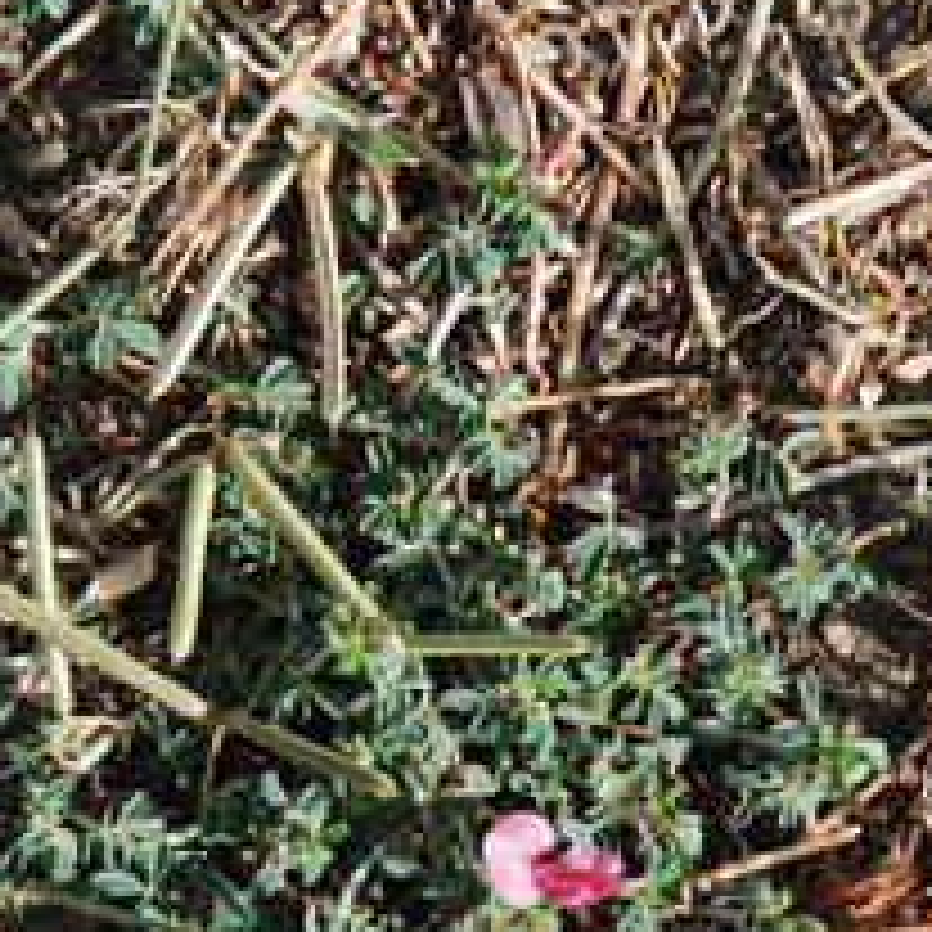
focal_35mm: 862
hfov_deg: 2.0
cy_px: 698
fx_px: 26257
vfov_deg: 2.0
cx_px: 486
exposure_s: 1/160
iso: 100
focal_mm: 200
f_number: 5.6
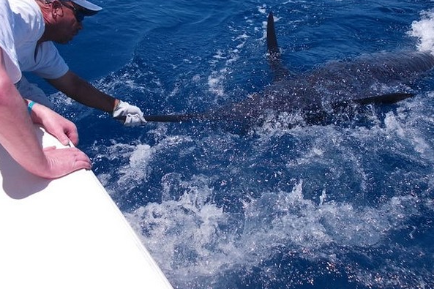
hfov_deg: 46.4
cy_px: 120
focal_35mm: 42
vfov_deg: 31.8
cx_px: 228
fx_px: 506
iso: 80
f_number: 3.1
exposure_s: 1/1250
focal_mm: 5.3
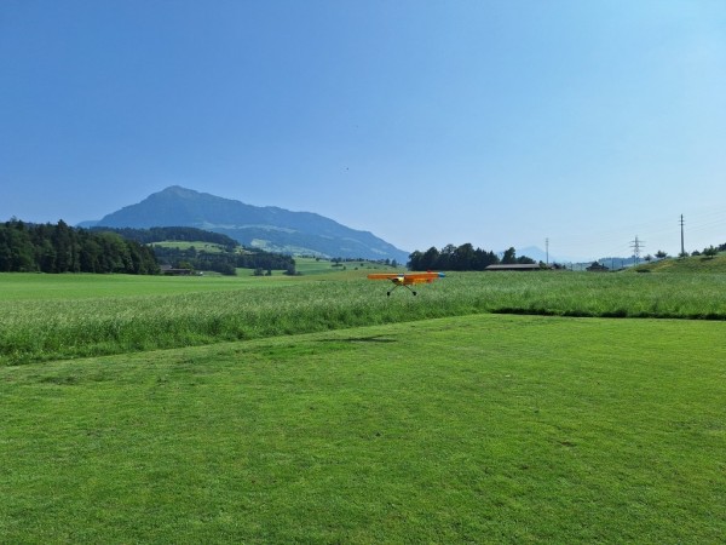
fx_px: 482
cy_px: 272
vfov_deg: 58.9
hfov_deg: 73.9
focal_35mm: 23
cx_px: 363
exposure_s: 1/5076
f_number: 1.8
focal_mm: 5.54
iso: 40
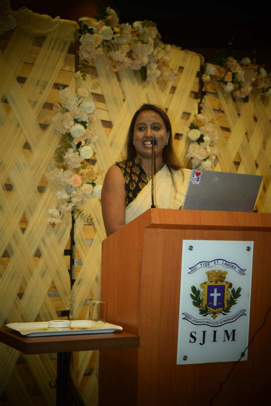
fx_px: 762
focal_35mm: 68
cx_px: 136
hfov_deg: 20.2
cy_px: 203
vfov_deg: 29.9
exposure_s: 1/80
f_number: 5
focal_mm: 45
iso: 800
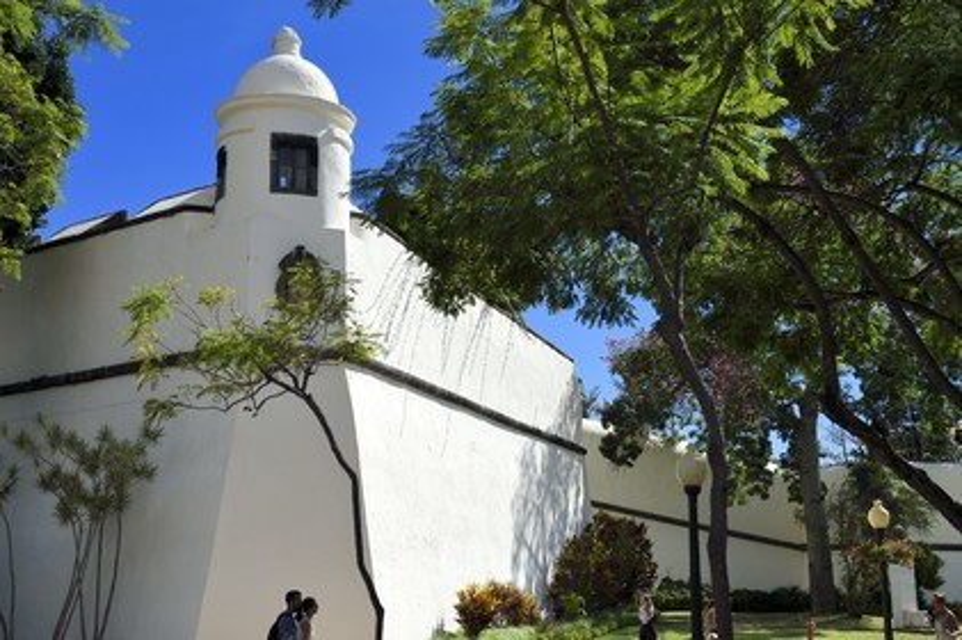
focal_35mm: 50
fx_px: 1335
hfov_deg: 39.6
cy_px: 320
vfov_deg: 27.0
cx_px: 481
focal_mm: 50
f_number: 9
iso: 200
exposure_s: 1/1600
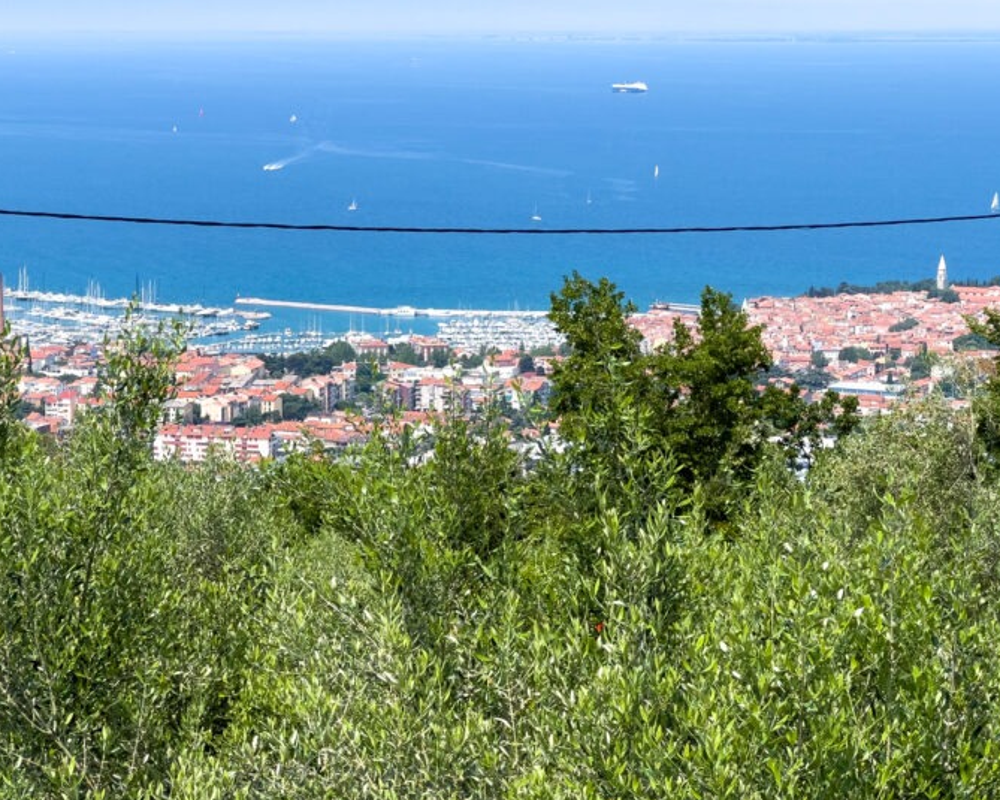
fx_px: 3403
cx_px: 541
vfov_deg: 13.4
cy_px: 380
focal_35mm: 115
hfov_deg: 16.7
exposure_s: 1/640
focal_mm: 9
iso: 32
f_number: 2.8
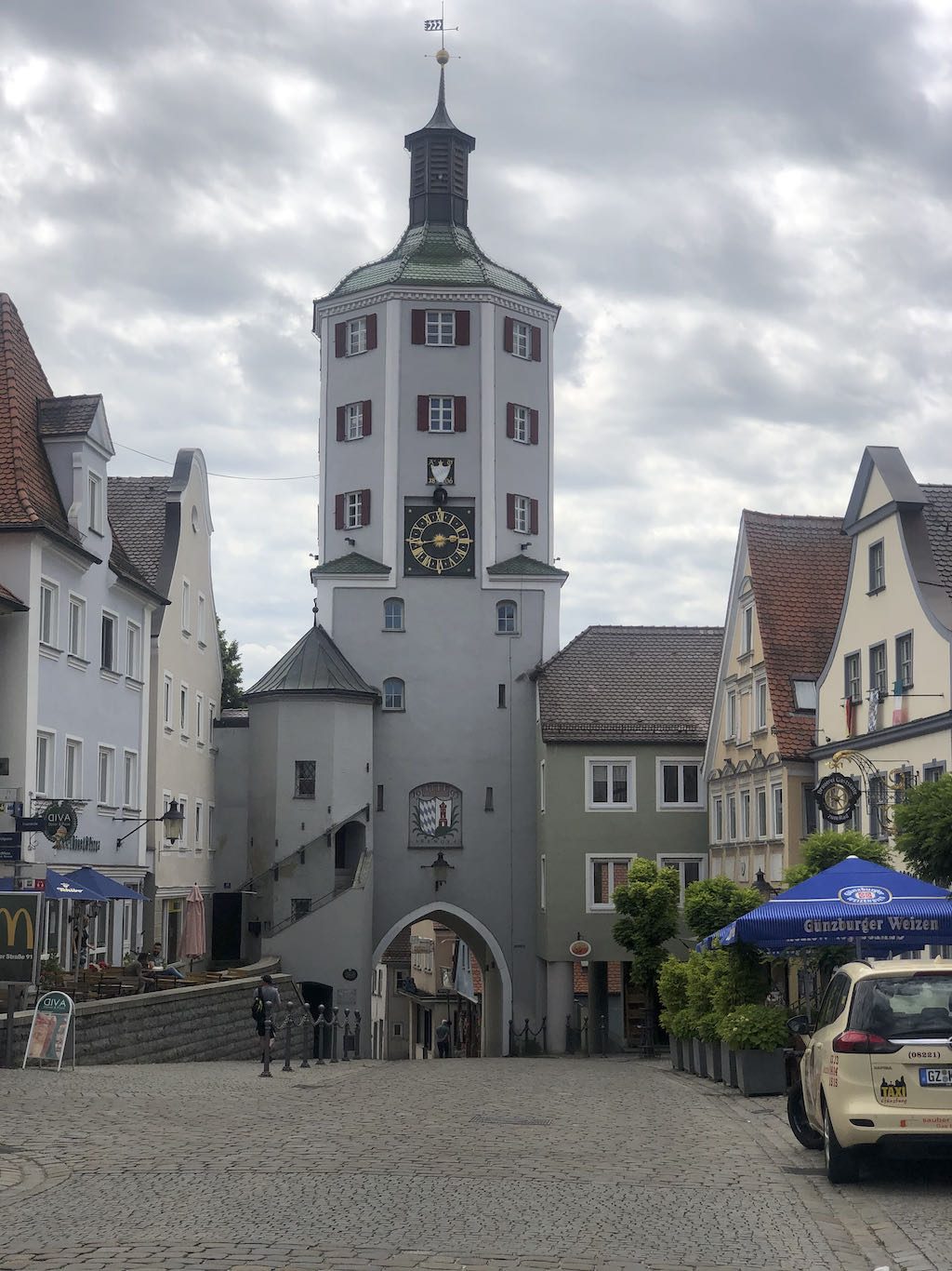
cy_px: 636
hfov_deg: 28.0
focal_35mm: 52
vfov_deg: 36.8
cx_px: 476
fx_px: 1907
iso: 16
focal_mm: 6
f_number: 2.4
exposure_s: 1/1919
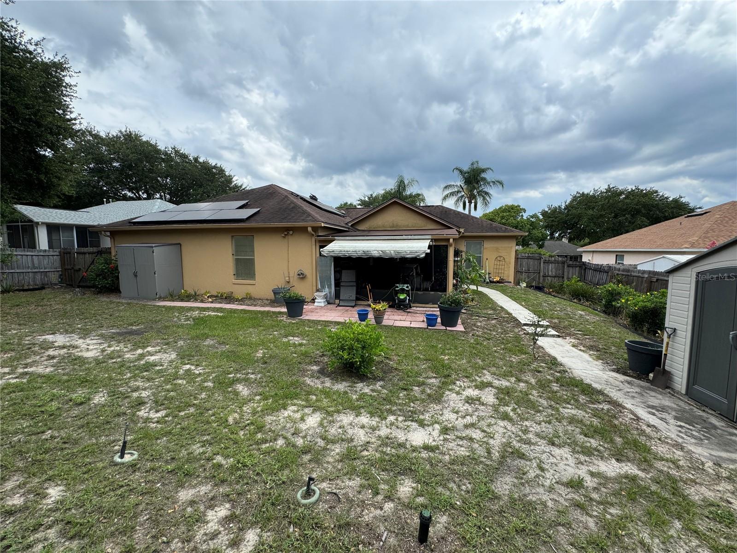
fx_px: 298
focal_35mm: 14
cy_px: 276
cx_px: 368
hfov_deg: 102.1
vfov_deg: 85.7
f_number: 2.2
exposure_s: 1/1048
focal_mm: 2.22
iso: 50
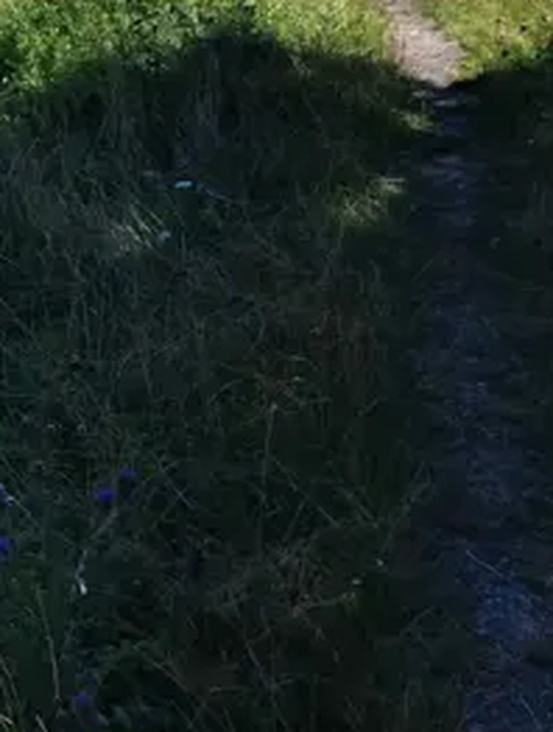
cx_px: -282
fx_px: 1802
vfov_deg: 21.3
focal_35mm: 85
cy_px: -148
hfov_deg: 16.0
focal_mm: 4.27
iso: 100
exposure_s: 1/577
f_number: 1.8
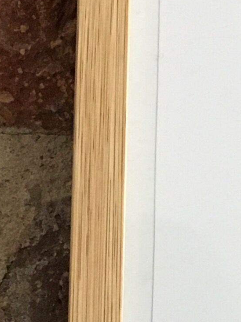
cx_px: -6
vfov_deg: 12.2
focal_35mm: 160
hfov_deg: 9.2
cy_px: 332
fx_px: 1486
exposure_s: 1/25
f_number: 2.2
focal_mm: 4.15
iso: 200
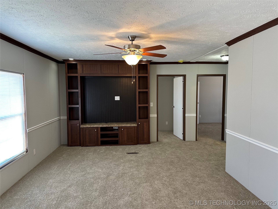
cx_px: 139
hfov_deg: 71.6
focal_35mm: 24
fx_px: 193
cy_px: 104
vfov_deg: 56.8
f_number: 1.78
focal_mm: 6.86
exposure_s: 1/120
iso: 200
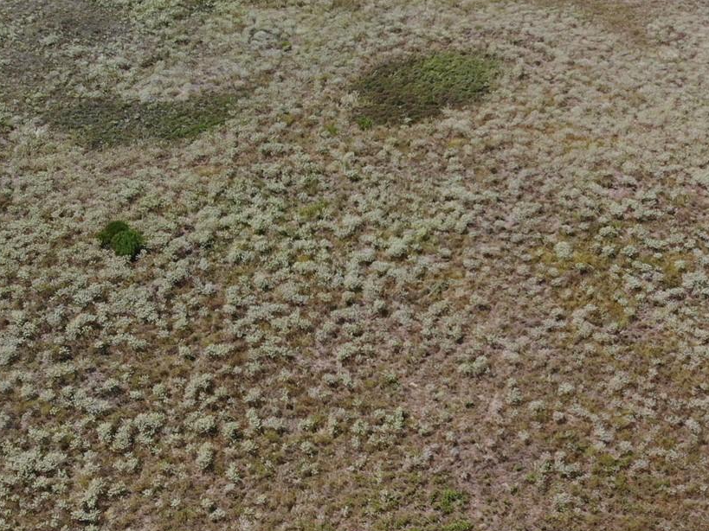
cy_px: 276
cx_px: 656
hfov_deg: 30.6
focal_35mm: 60
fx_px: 1229
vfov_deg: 24.4
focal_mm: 4.5
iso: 128
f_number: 2.8
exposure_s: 1/226
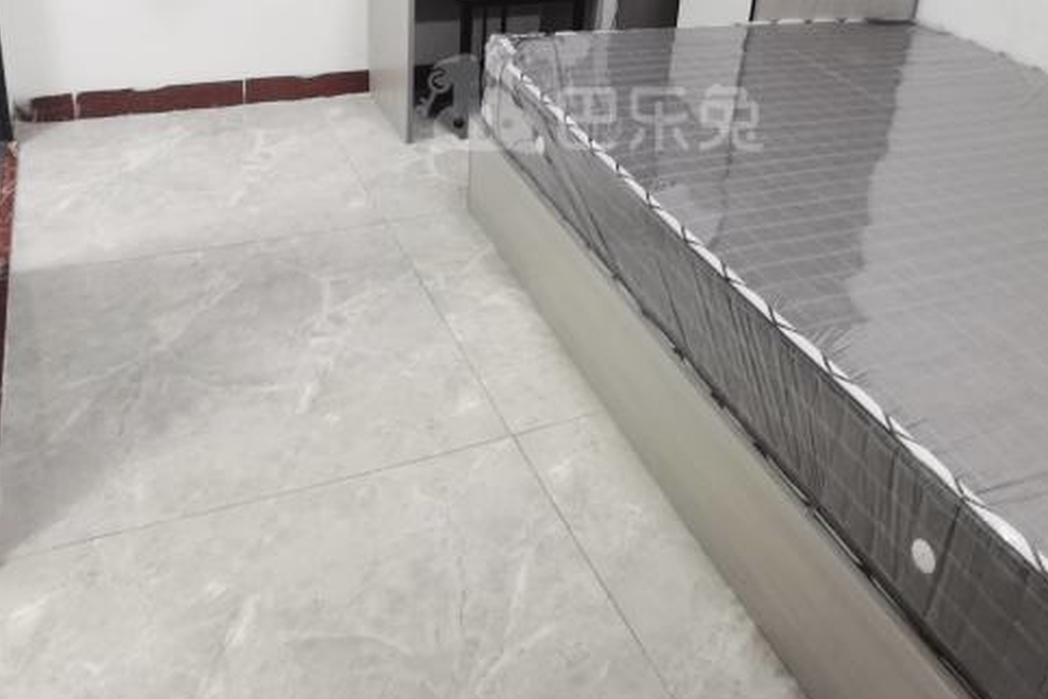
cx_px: 590
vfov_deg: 39.8
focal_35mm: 31
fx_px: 902
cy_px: 96
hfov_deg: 60.1
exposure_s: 1/33.3
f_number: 1.8
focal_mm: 4.4
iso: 320
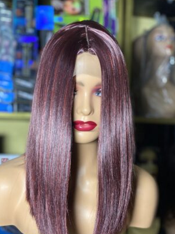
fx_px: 412
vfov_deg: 31.7
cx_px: 92
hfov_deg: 24.0
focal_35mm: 61
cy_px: 130
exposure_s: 1/40
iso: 160
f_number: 2
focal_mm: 6
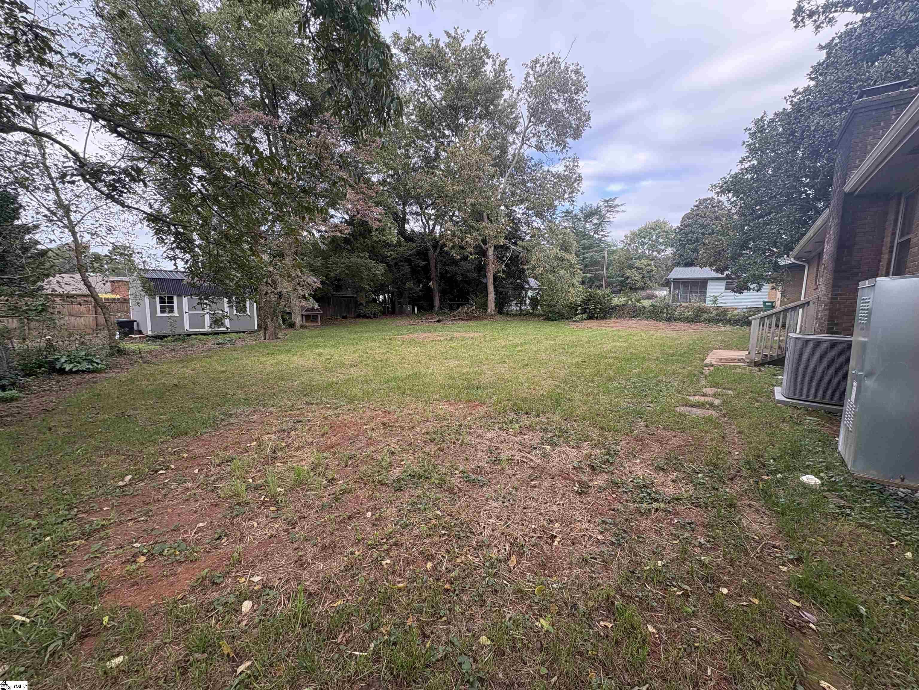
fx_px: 372
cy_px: 345
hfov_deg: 102.1
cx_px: 460
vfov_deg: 85.7
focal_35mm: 14
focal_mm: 2.22
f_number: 2.2
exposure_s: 1/233
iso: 64
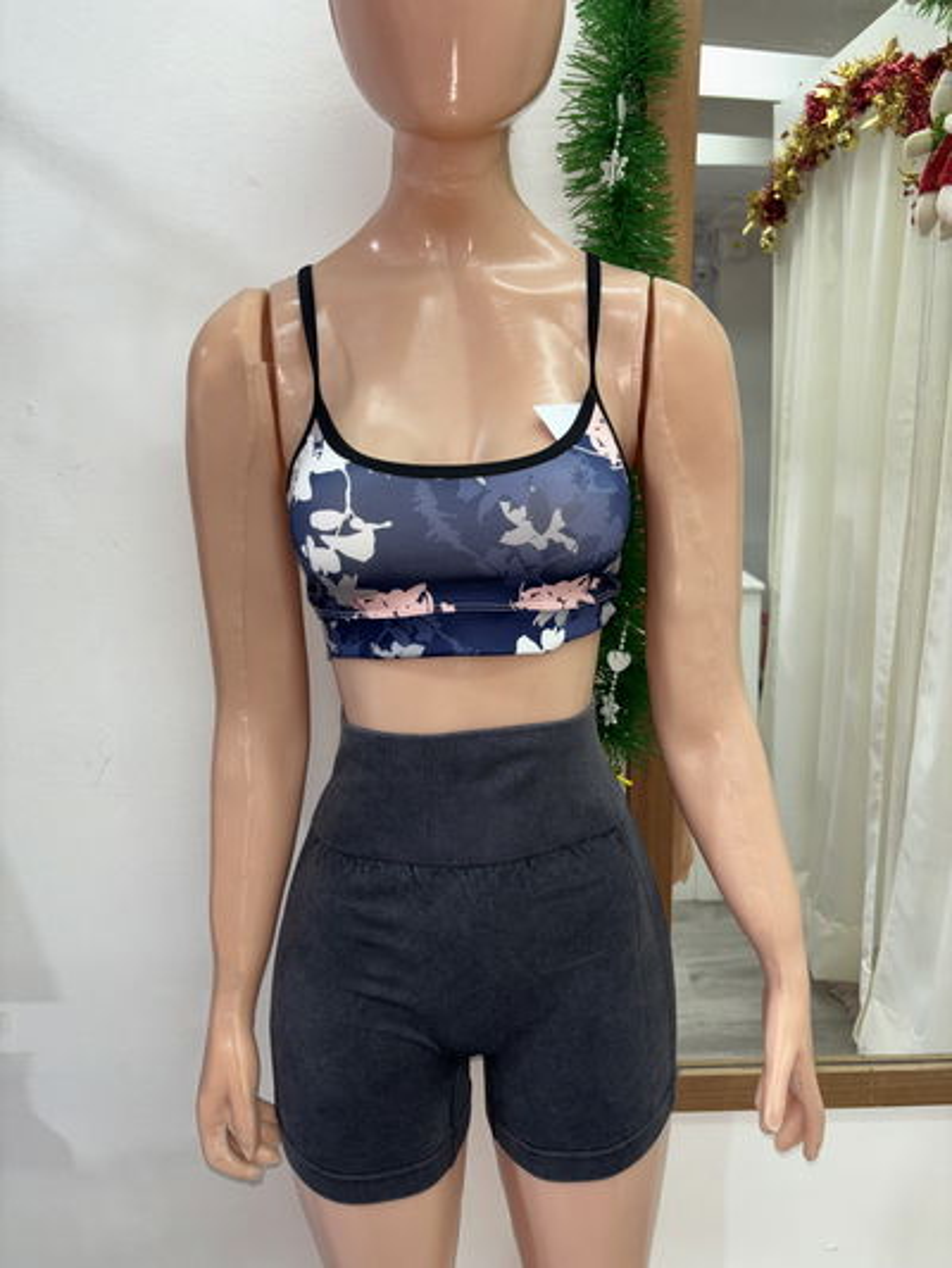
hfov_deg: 53.1
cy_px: 634
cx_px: 476
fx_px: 953
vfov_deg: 67.3
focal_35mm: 26
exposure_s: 1/32
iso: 40
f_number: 1.6
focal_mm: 5.96
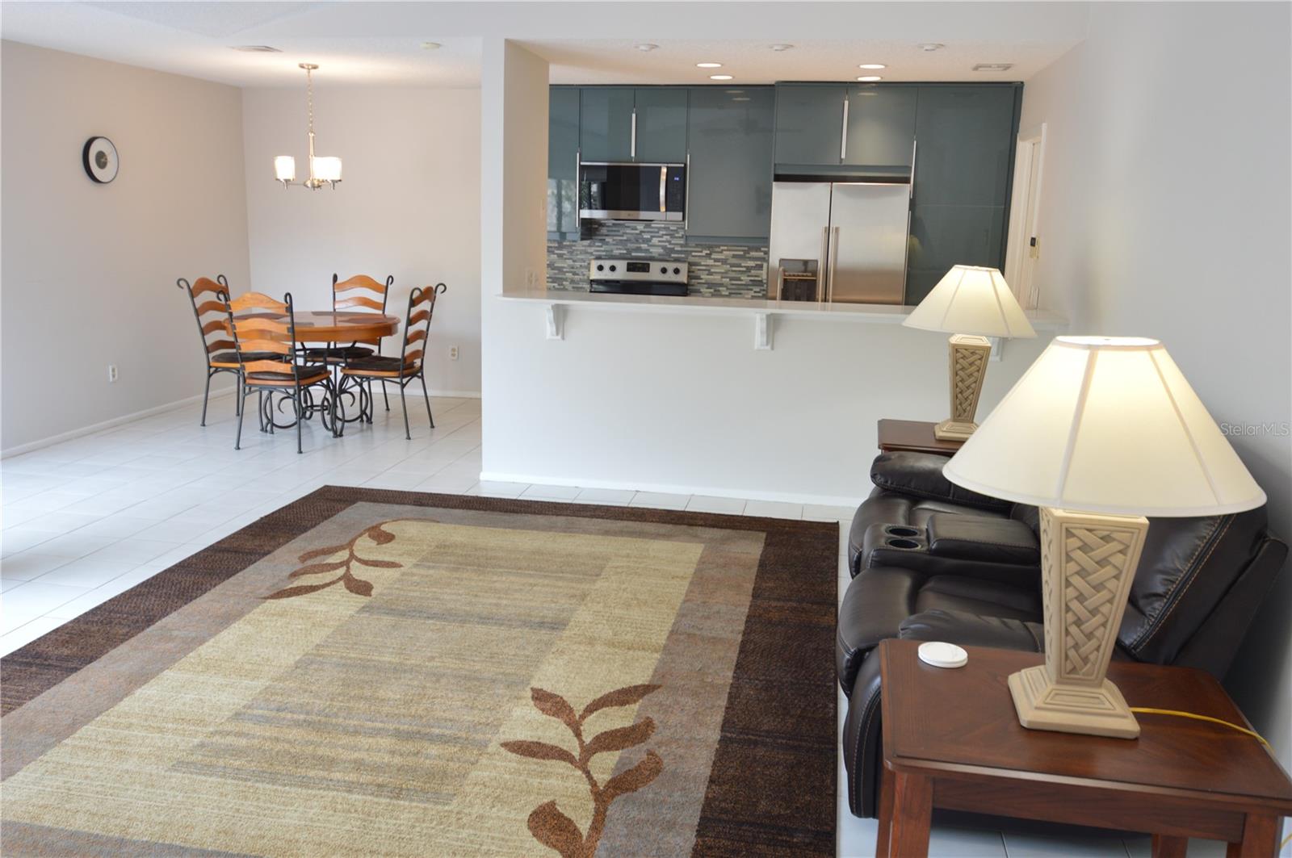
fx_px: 1075
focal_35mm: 30
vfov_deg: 43.5
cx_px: 646
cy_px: 429
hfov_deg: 62.0
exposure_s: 1/60
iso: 400
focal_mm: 20
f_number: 4
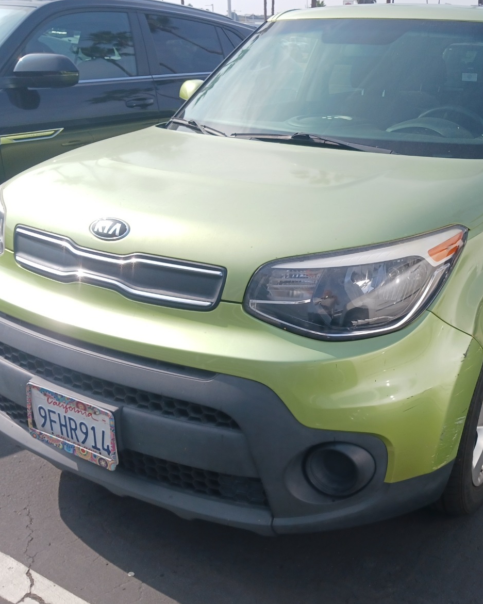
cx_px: 338
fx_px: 643
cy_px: 306
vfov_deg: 50.3
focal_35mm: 36
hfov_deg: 40.4
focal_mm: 4
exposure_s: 1/262
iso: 20
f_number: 1.8
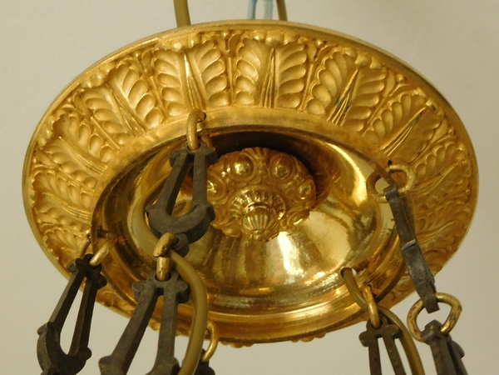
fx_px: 721
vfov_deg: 29.1
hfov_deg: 38.2
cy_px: 188
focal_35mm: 50
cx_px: 250
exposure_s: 1/30
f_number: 4.1
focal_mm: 8.9
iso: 250
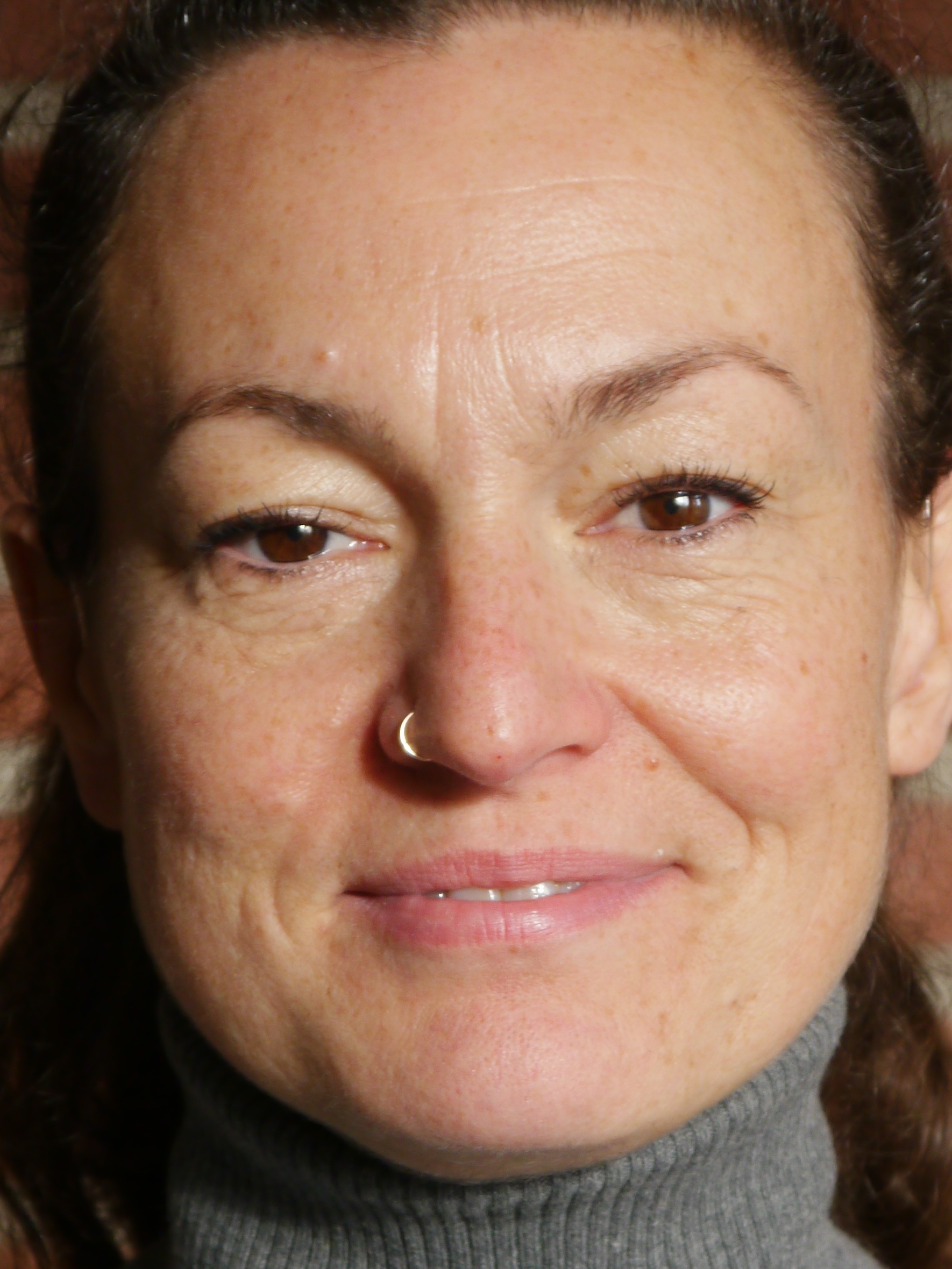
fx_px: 6014
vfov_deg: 12.0
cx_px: 453
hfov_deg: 9.1
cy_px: 803
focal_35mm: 164
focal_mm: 42
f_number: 5.6
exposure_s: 1/80
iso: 320
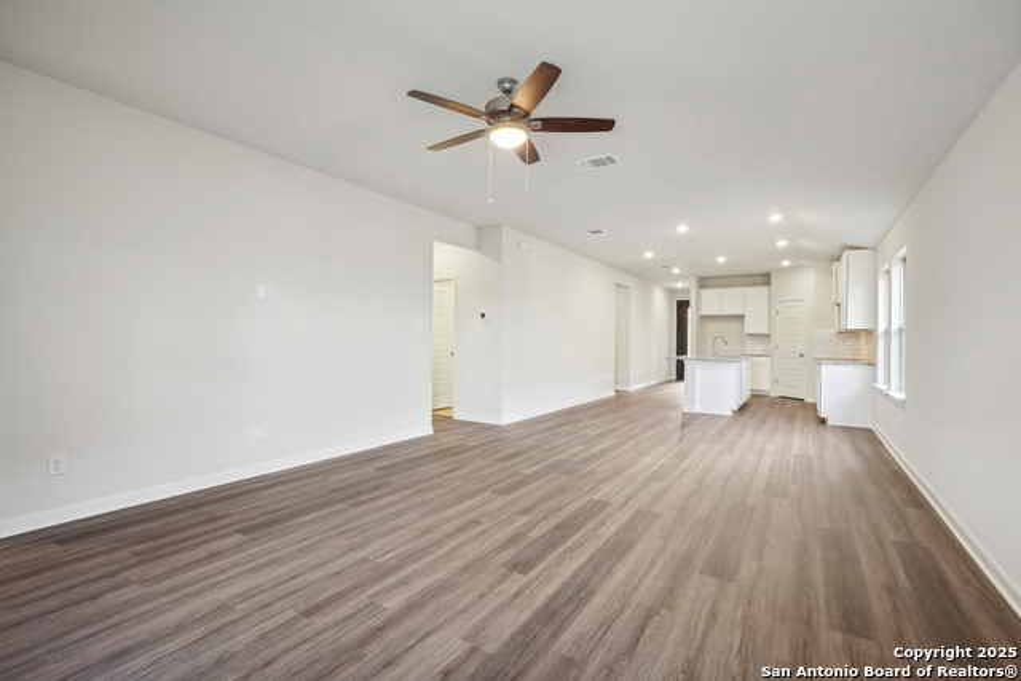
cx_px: 510
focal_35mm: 16
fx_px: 454
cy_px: 340
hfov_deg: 96.7
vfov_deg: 73.8
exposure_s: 1/20
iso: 400
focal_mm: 16
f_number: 8
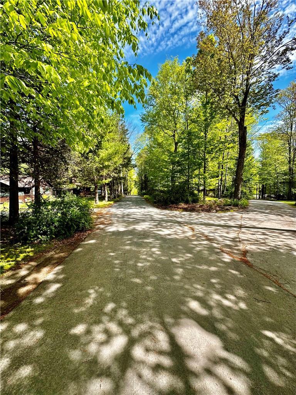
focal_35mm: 14
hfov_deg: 85.7
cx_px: 148
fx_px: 160
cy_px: 198
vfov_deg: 102.1
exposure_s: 1/509
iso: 40
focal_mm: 2.22
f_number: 2.2
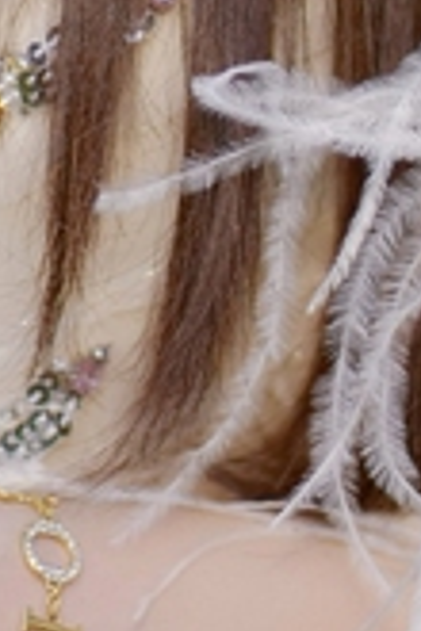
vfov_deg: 3.1
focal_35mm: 664
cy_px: -688
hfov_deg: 2.1
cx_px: 8
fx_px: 11647
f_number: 1.6
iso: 200
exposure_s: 1/8000
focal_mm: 85
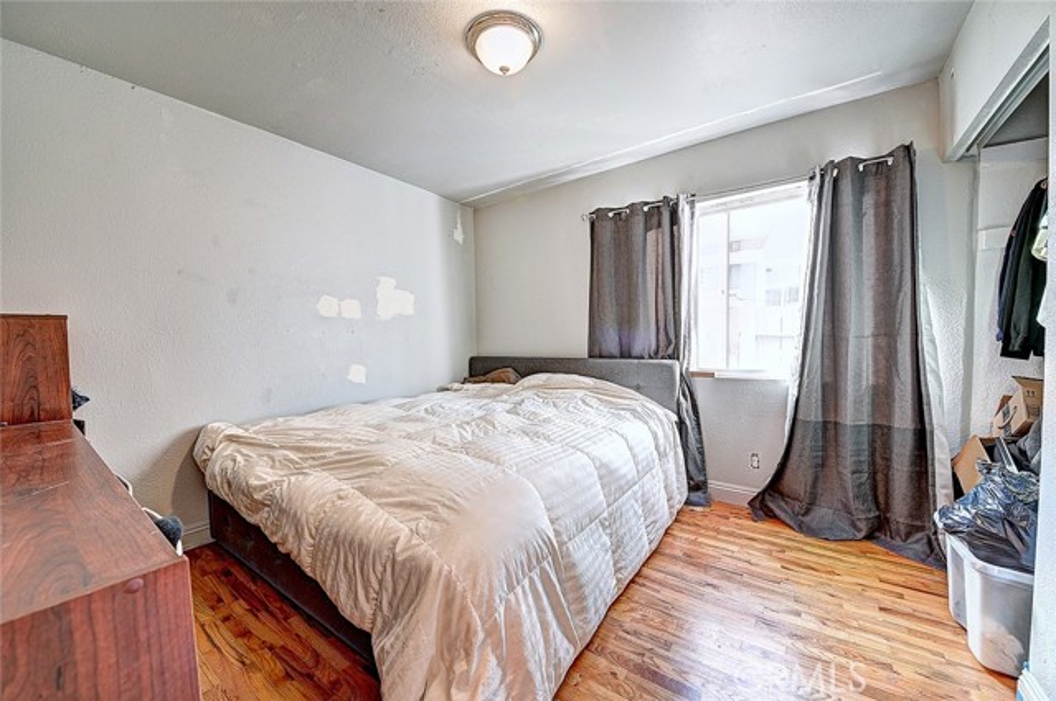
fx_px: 381
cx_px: 528
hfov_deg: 108.4
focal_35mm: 13
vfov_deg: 85.3
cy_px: 350
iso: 400
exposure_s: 1/5
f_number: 8
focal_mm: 13
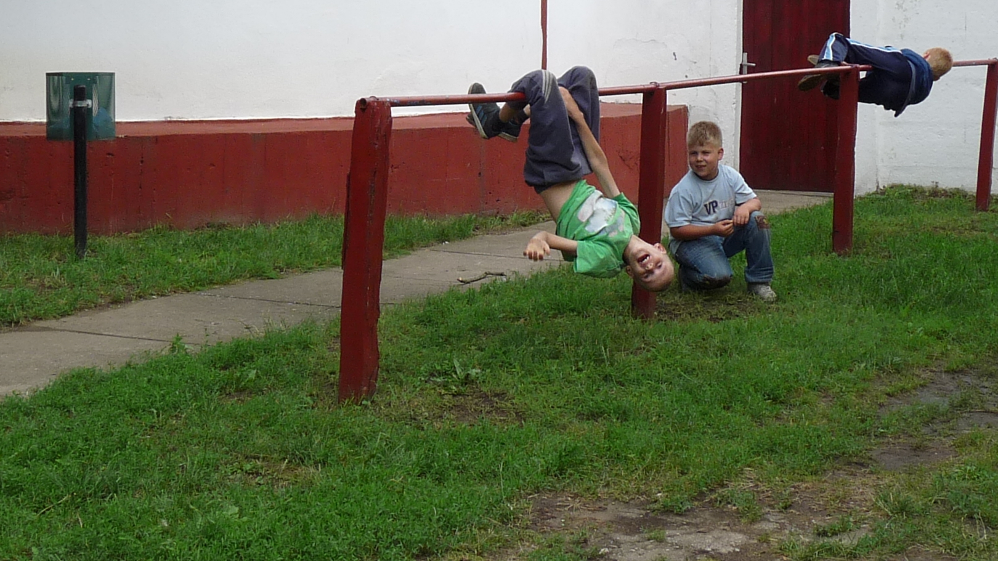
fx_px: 1932
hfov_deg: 29.0
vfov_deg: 16.4
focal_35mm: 73
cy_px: 113
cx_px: 518
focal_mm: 5.4
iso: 100
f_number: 4
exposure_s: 1/200
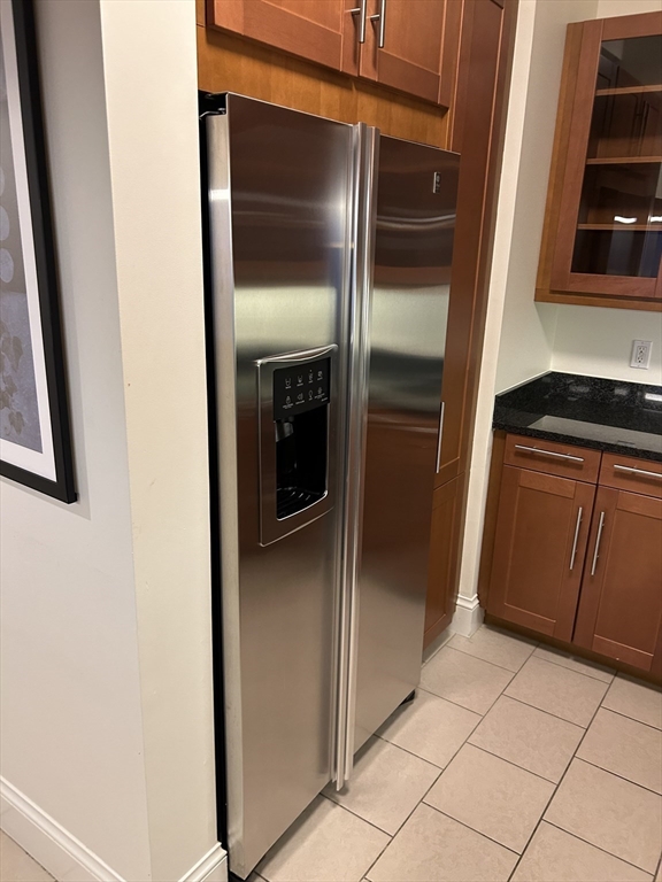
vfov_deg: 67.3
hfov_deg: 53.1
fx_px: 663
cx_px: 331
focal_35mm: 26
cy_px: 441
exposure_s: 1/60
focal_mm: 5.7
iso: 200
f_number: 1.5
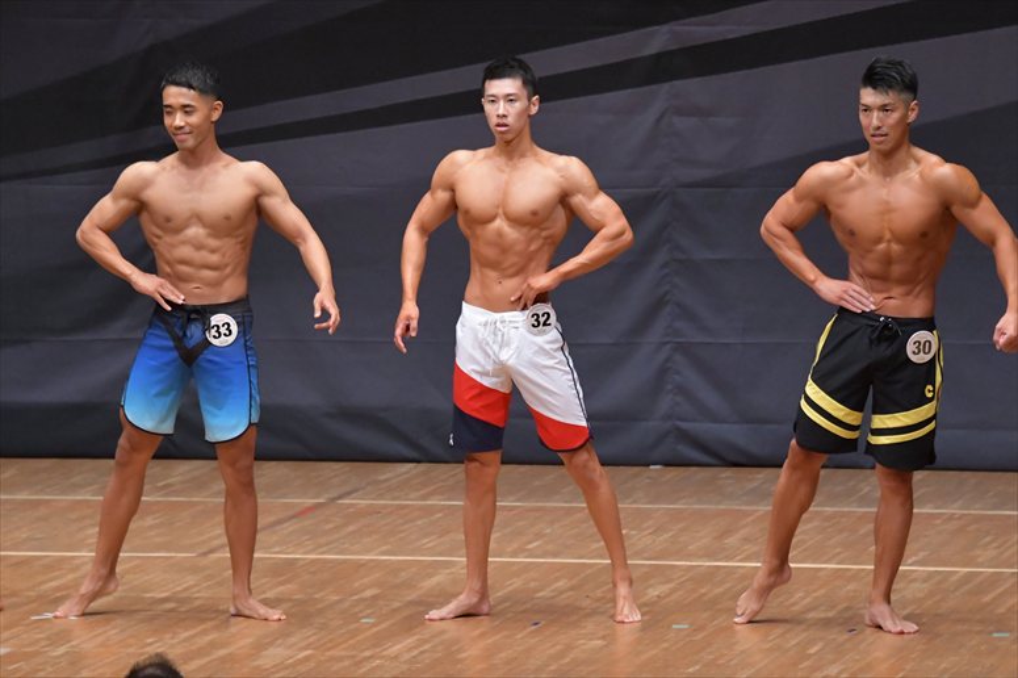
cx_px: 509
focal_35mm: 255
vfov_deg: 5.4
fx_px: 7207
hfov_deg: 8.1
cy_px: 339
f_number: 5.6
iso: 6400
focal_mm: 170
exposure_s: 1/400
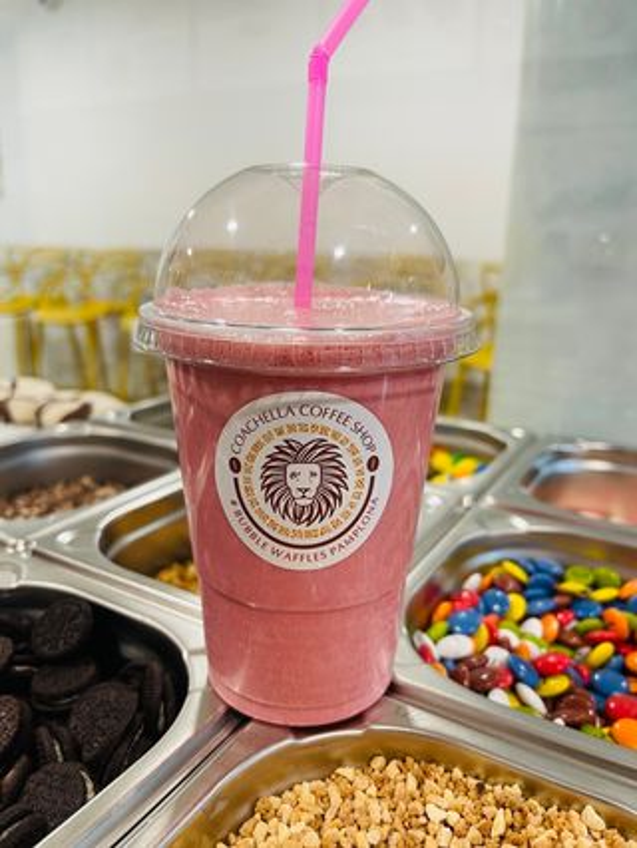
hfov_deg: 53.1
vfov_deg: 67.3
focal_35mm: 26
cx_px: 318
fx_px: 637
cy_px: 424
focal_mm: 5.1
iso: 80
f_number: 1.6
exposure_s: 1/50
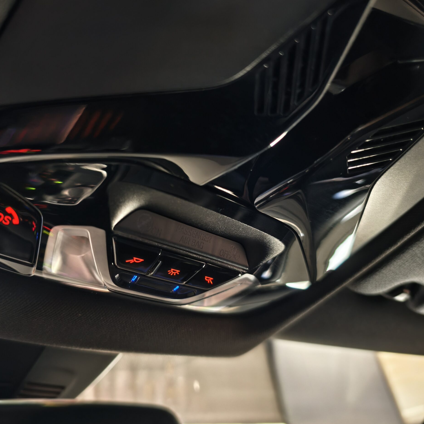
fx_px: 388
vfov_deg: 57.3
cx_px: 174
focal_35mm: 28
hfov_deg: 56.9
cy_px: 215
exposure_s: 1/14.3
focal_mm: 6.54
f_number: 1.57
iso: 3142
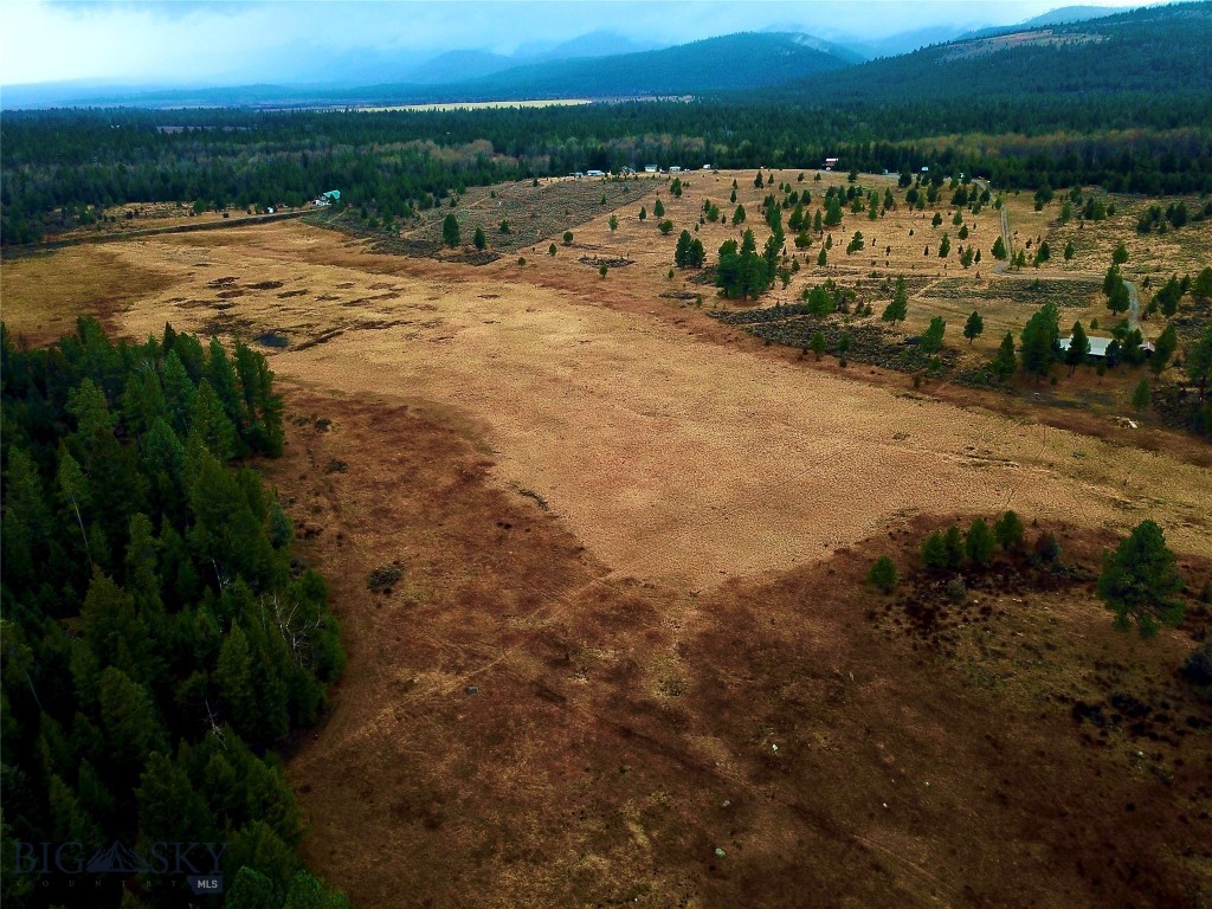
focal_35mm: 26
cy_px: 454
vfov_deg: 53.1
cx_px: 606
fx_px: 910
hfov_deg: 67.3
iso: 100
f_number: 2.2
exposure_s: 1/60
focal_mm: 4.73
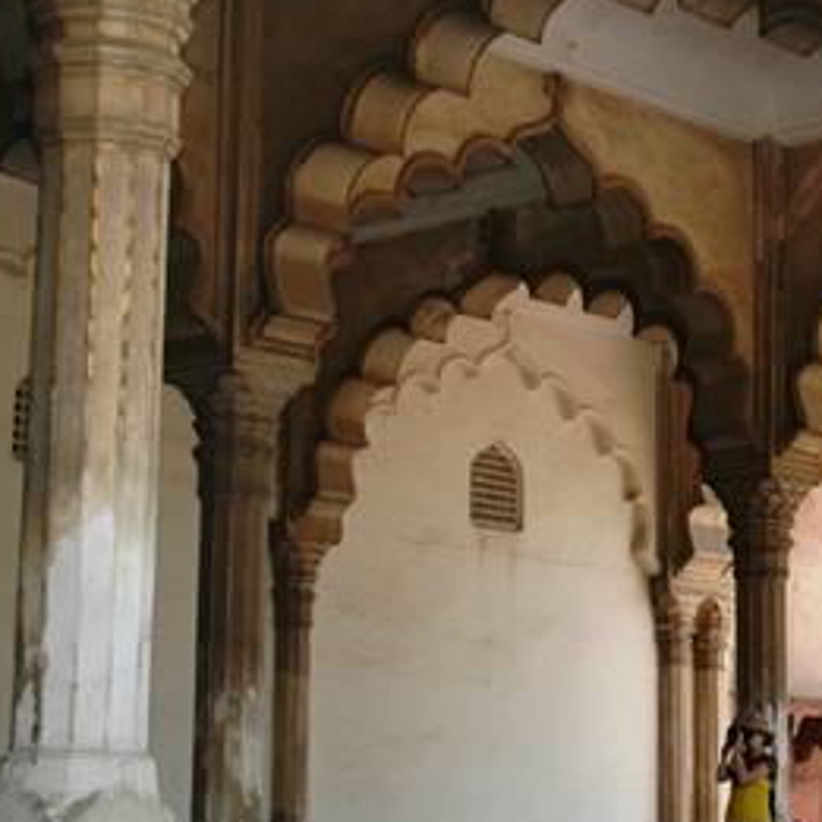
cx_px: 718
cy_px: 406
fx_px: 2687
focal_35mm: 100
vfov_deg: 17.4
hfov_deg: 17.2
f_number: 4.2
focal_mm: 32
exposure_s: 1/500
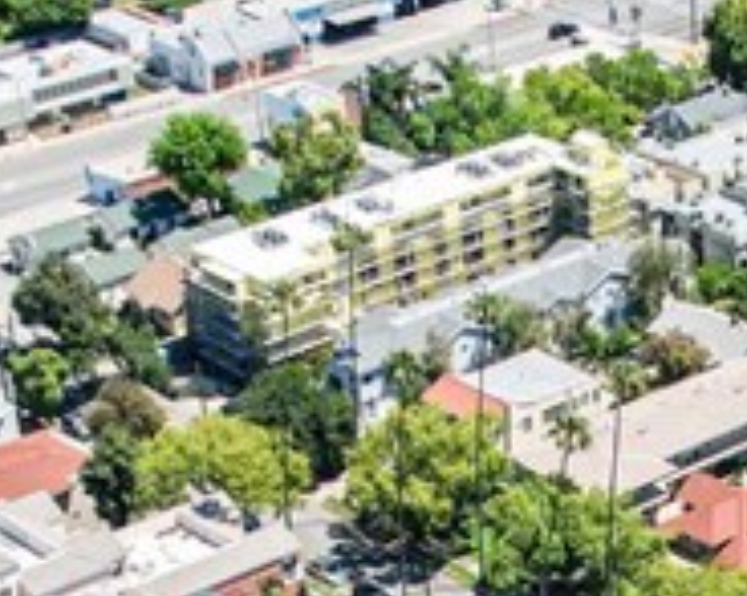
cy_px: 785
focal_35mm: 115
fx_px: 2541
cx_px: 812
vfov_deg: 12.9
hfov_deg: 16.3
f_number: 2.8
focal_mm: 8.38
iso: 100
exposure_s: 1/2000
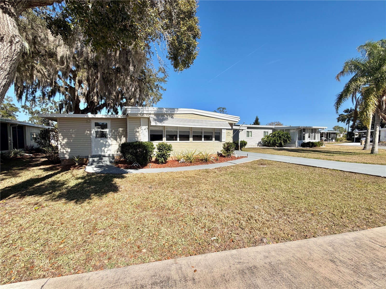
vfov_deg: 85.7
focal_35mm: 14
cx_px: 193
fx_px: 156
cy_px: 144
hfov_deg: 102.1
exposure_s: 1/820
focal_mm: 2.22
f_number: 2.2
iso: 20
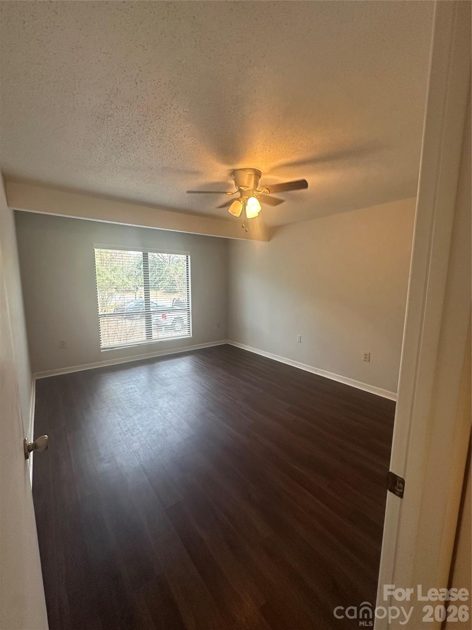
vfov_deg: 102.1
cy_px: 315
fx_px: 255
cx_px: 236
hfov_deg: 85.7
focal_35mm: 14
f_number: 2.2
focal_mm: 2.22
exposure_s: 1/60
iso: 250
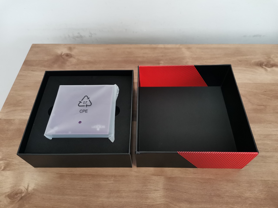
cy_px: 104
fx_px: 209
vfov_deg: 53.1
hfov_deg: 67.3
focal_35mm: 26
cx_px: 139
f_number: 1.8
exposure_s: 1/100
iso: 250
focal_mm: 4.75
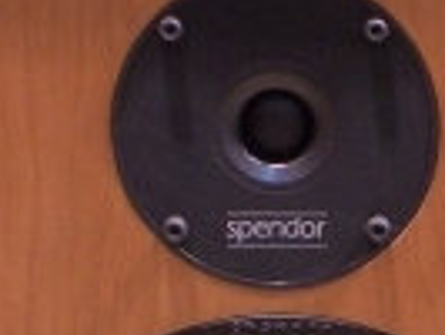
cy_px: 395
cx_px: 689
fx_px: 5867
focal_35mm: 456
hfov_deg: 4.3
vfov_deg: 3.3
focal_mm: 19.7
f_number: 4.8
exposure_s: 1/5
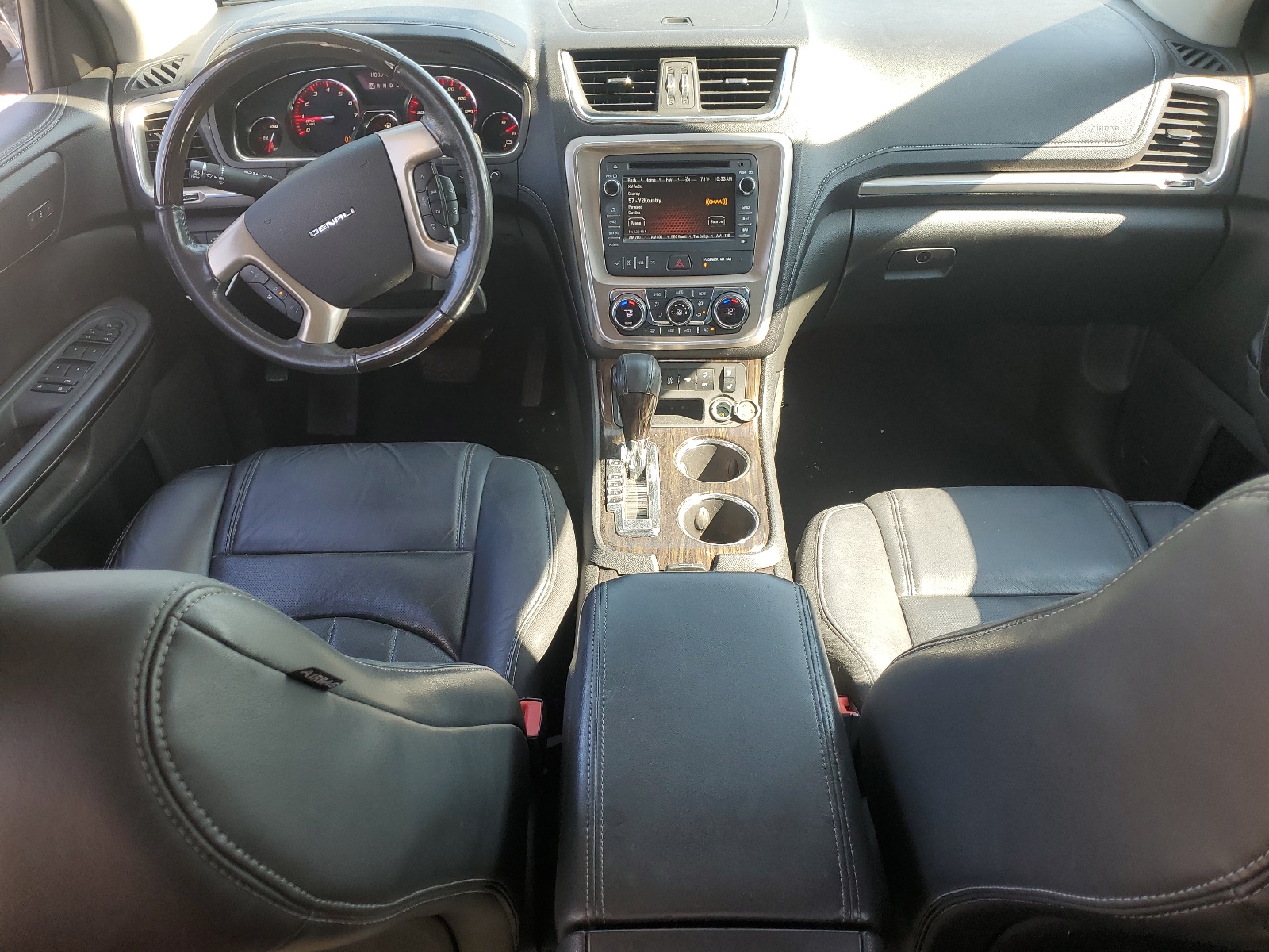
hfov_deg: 67.3
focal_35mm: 26
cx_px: 634
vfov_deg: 53.1
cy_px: 476
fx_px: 953
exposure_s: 1/175
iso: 50
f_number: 1.5
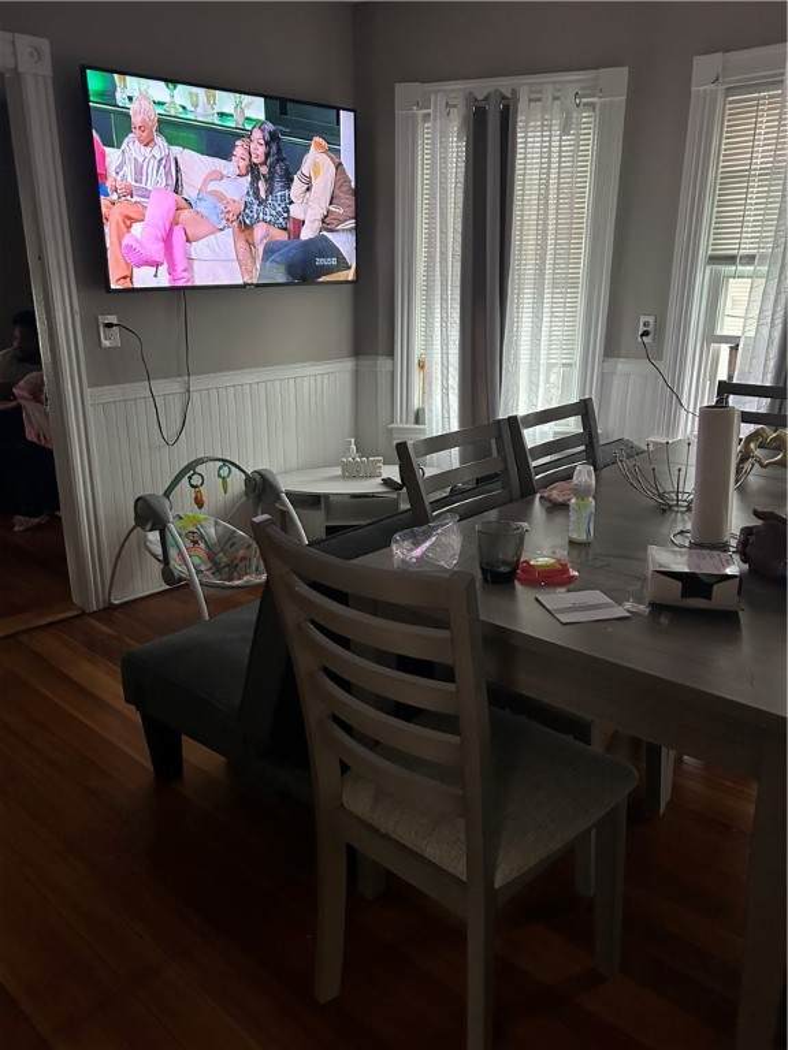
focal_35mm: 26
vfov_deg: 67.3
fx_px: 789
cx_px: 394
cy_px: 525
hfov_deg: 53.1
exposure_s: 1/60
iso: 400
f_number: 1.5
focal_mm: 5.7
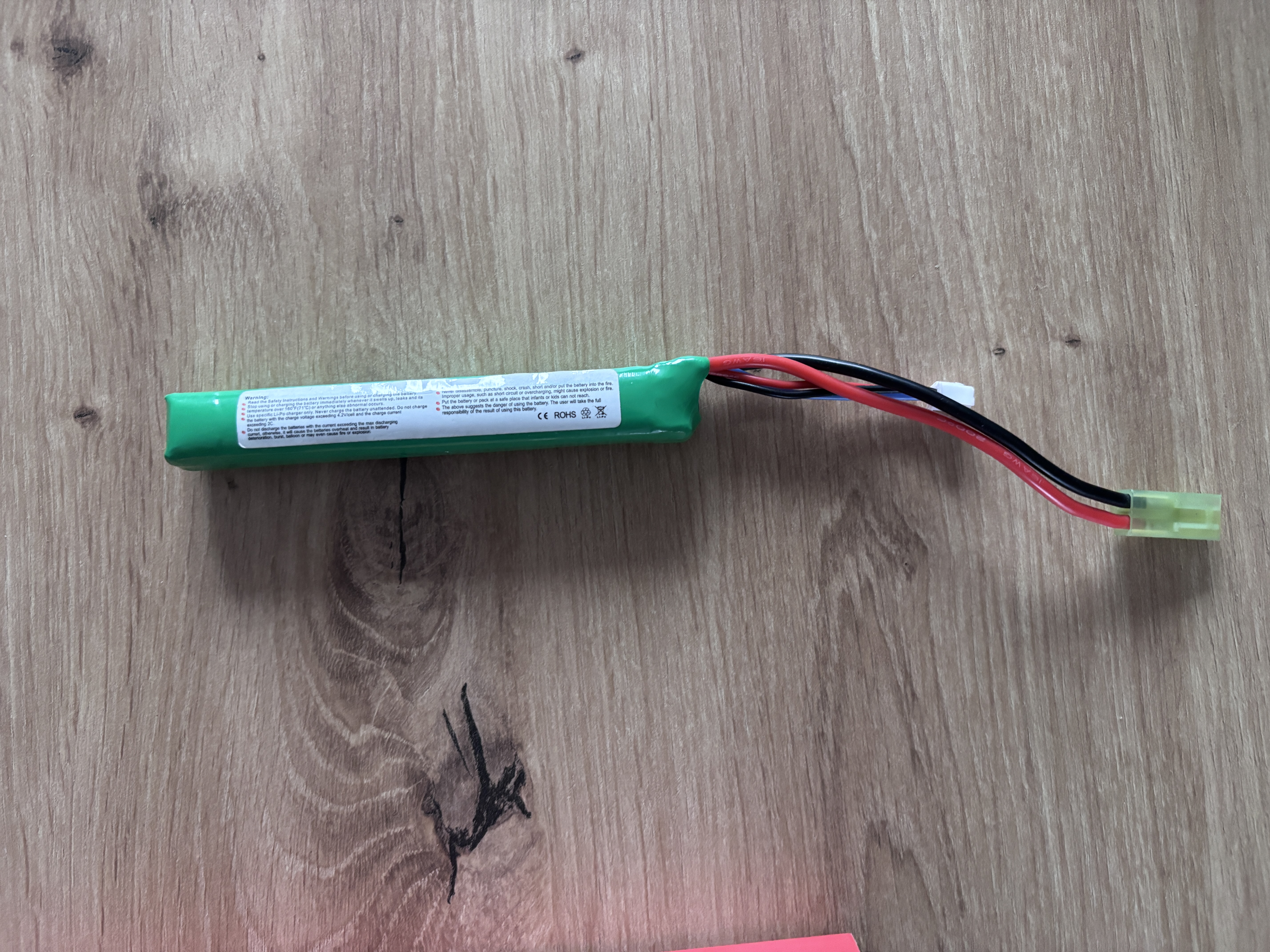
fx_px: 954
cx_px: 635
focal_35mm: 26
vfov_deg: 53.1
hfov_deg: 67.3
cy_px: 476
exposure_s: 1/36
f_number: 1.6
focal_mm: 5.96
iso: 640
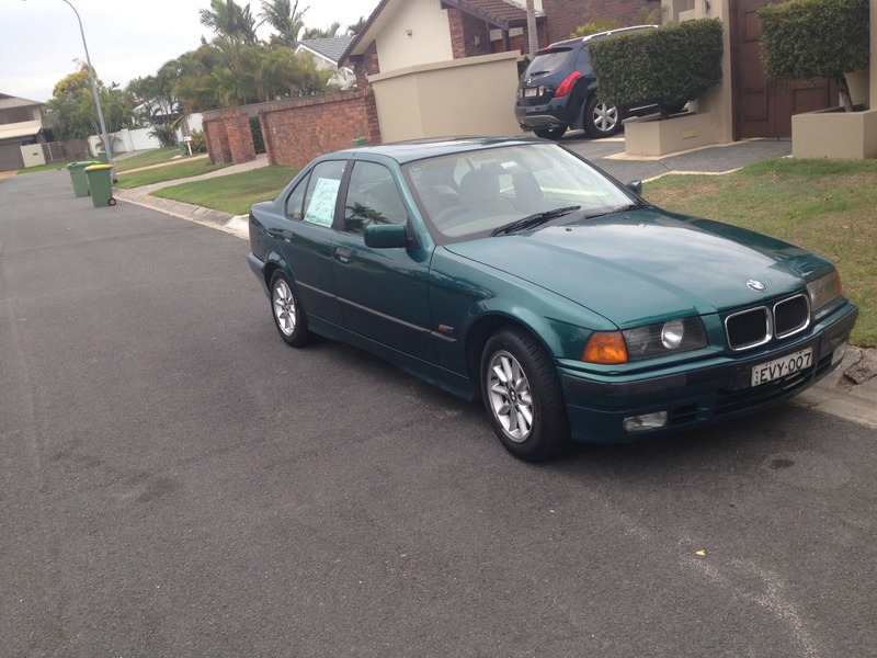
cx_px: 438
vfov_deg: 42.9
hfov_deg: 55.4
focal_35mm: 33
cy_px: 329
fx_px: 836
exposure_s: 1/452
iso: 50
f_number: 2.4
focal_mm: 4.12
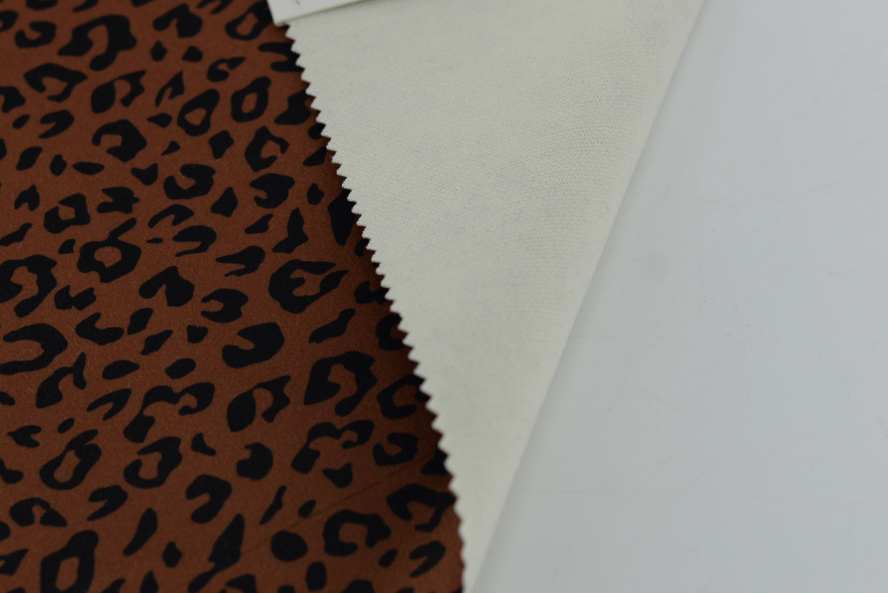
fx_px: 2097
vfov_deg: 16.1
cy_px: 228
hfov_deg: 23.8
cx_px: 331
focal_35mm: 85
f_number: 3.5
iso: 100
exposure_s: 1/250
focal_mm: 50
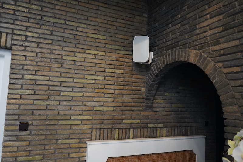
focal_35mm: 28
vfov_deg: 46.4
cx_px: 122
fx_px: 189
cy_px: 81
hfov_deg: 65.5
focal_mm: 28
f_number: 3.5
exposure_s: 1/160
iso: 12800
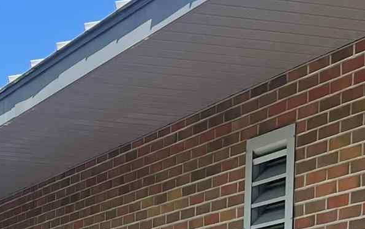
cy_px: 422
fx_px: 1413
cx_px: 15
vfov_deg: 8.8
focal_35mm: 142
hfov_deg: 14.5
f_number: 1.6
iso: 32
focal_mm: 5.1
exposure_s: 1/2165
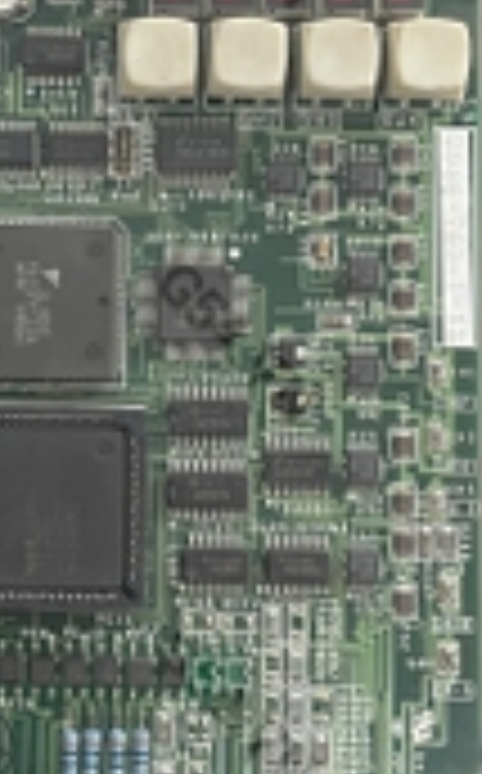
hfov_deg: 16.7
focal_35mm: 77
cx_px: 68
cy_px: 279
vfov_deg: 26.7
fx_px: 1624
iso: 160
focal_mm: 4.2
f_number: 1.6
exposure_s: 1/60
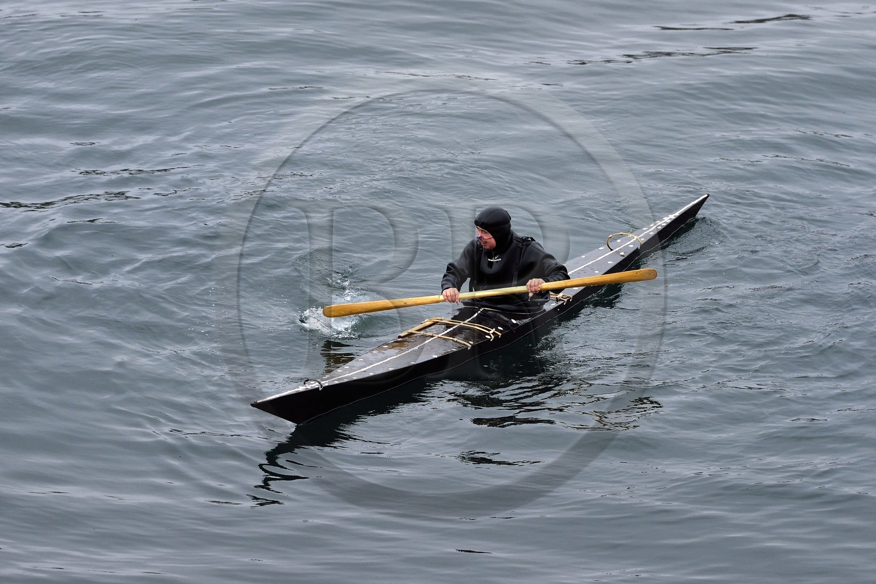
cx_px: 438
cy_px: 292
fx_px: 4865
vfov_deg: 6.9
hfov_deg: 10.3
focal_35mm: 200
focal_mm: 200
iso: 800
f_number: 5
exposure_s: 1/320
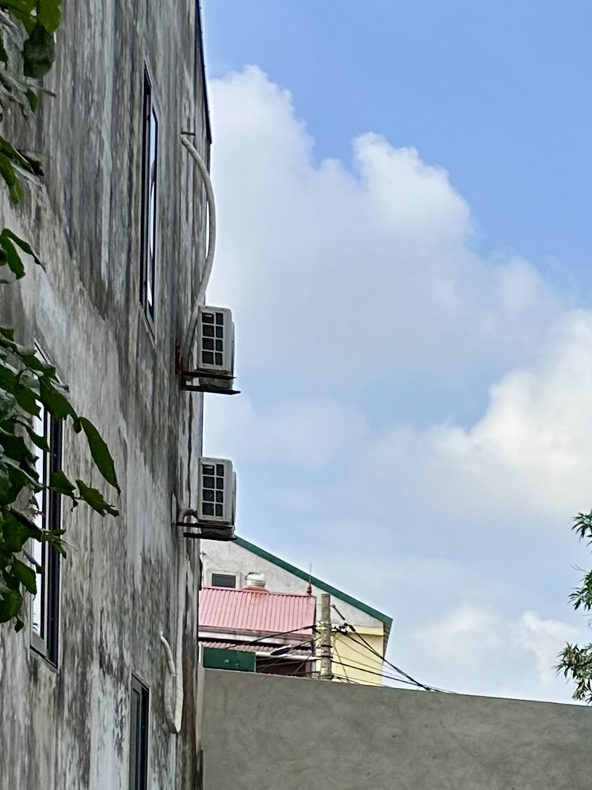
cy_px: 1041
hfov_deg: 14.8
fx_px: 2030
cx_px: 1004
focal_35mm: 89
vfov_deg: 20.1
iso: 80
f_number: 1.78
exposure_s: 1/2809
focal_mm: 6.86
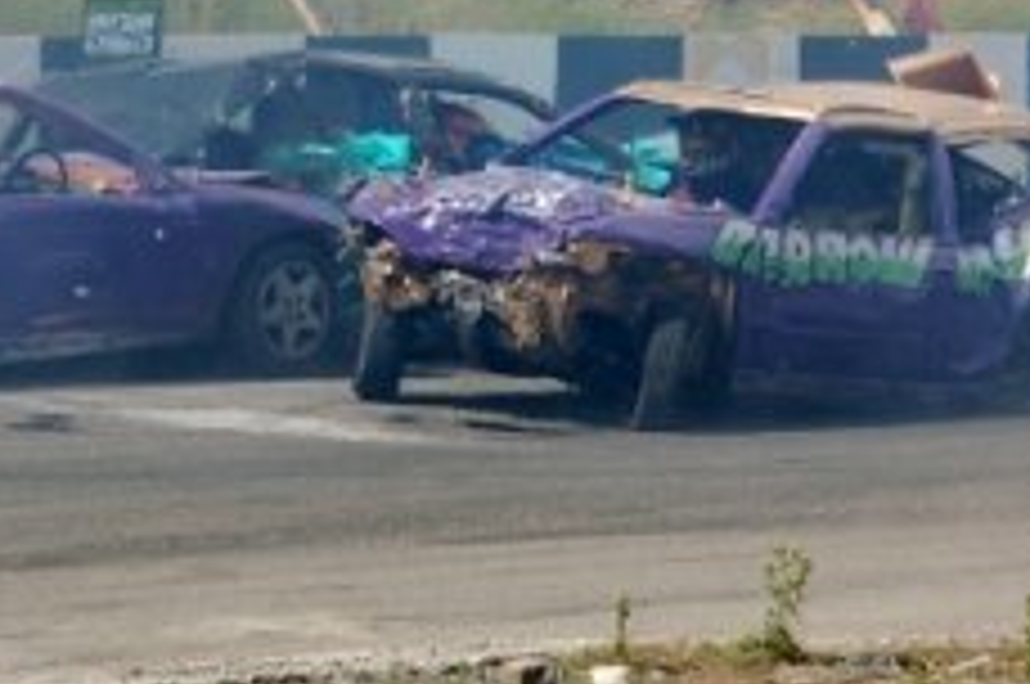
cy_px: -112
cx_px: 306
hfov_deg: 6.3
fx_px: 9343
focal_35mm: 327
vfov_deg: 4.2
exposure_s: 1/1000
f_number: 5.6
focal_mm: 78
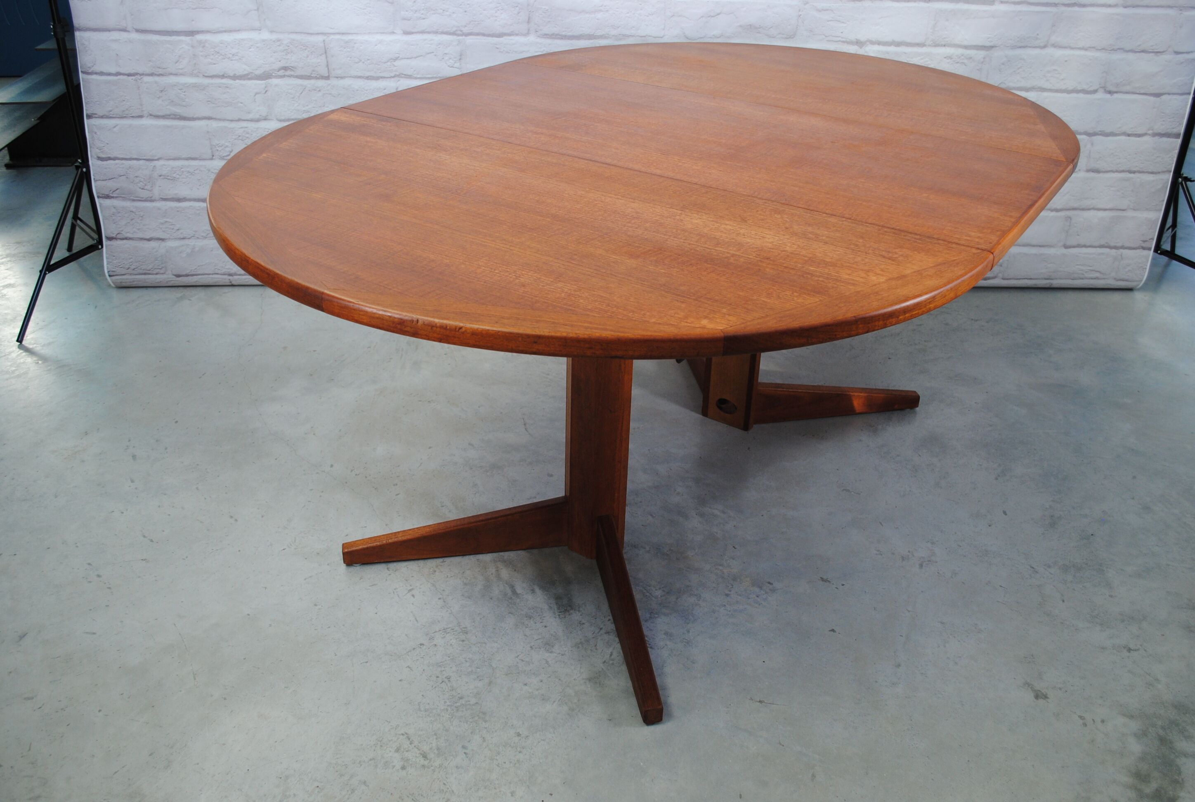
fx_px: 998
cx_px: 598
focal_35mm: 30
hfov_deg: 61.8
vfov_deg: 43.8
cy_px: 401
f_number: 5
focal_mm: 20
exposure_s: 1/80
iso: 200
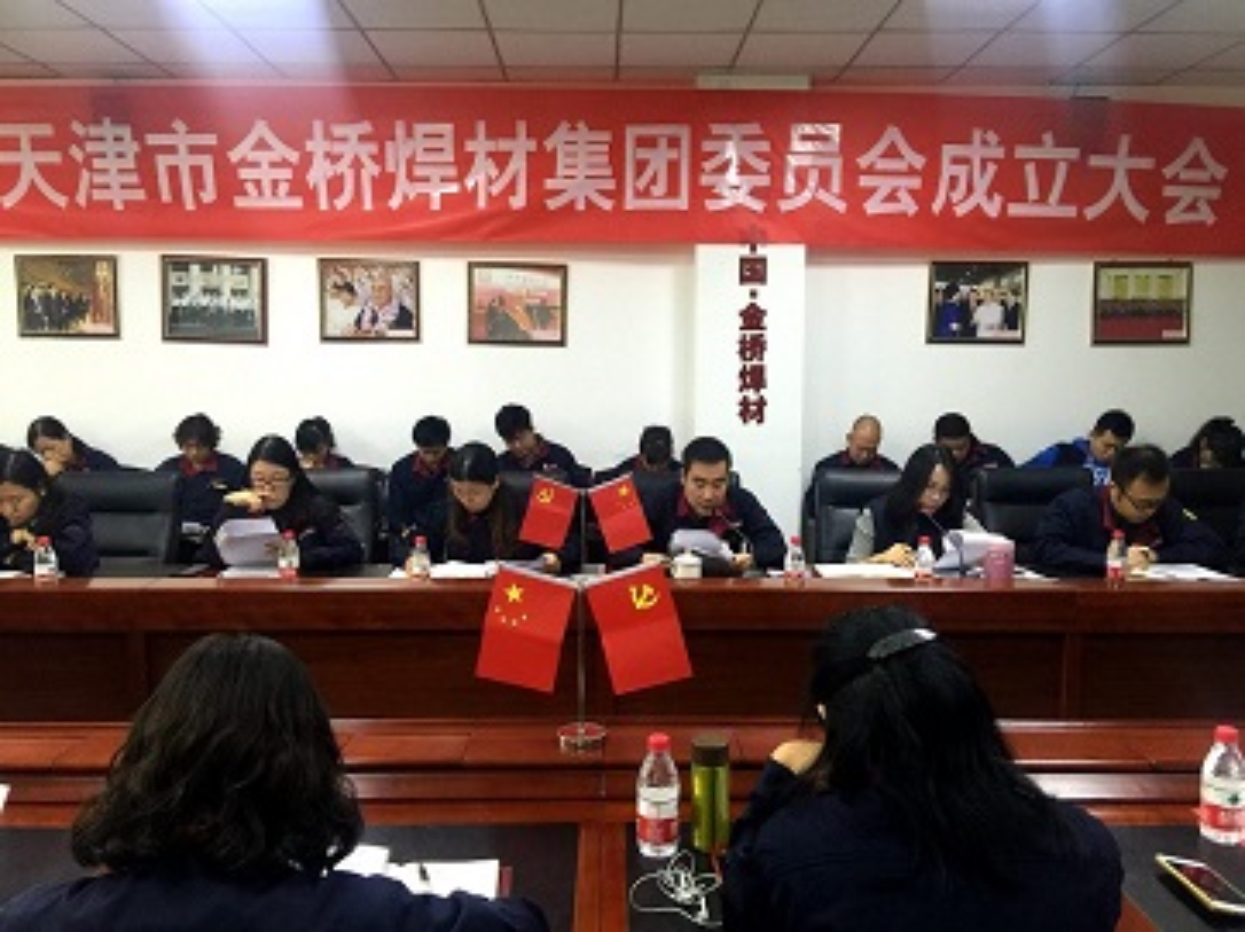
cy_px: 466
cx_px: 622
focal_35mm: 29
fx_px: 1042
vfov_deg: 48.2
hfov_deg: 61.7
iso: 64
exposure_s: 1/17
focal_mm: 4.15
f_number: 2.2
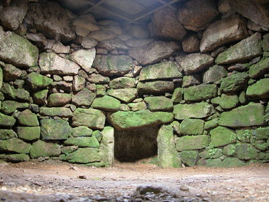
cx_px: 134
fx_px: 272
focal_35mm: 35
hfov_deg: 52.6
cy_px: 101
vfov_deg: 40.7
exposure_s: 1/3.4
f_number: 2.8
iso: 400
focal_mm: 8.9
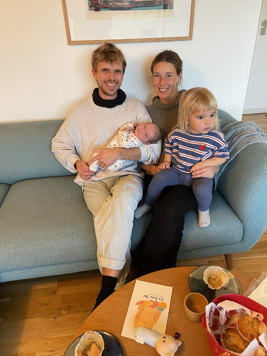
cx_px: 134
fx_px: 267
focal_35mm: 26
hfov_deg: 53.1
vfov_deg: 67.3
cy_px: 178
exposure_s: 1/50
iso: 400
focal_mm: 4.2
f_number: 1.6
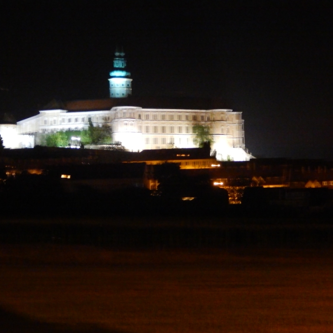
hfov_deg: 15.8
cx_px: 116
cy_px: 167
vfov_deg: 15.8
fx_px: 1197
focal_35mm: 110
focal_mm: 16.6
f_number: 4.4
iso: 1600
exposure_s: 1
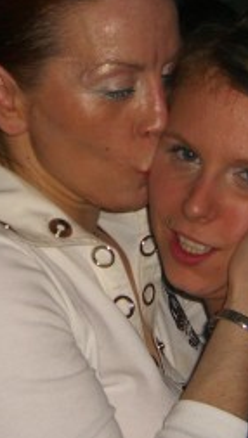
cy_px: 189
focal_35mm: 98
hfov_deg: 12.4
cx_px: 127
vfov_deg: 21.7
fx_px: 1141
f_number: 2.8
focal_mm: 7.9
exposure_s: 1/60
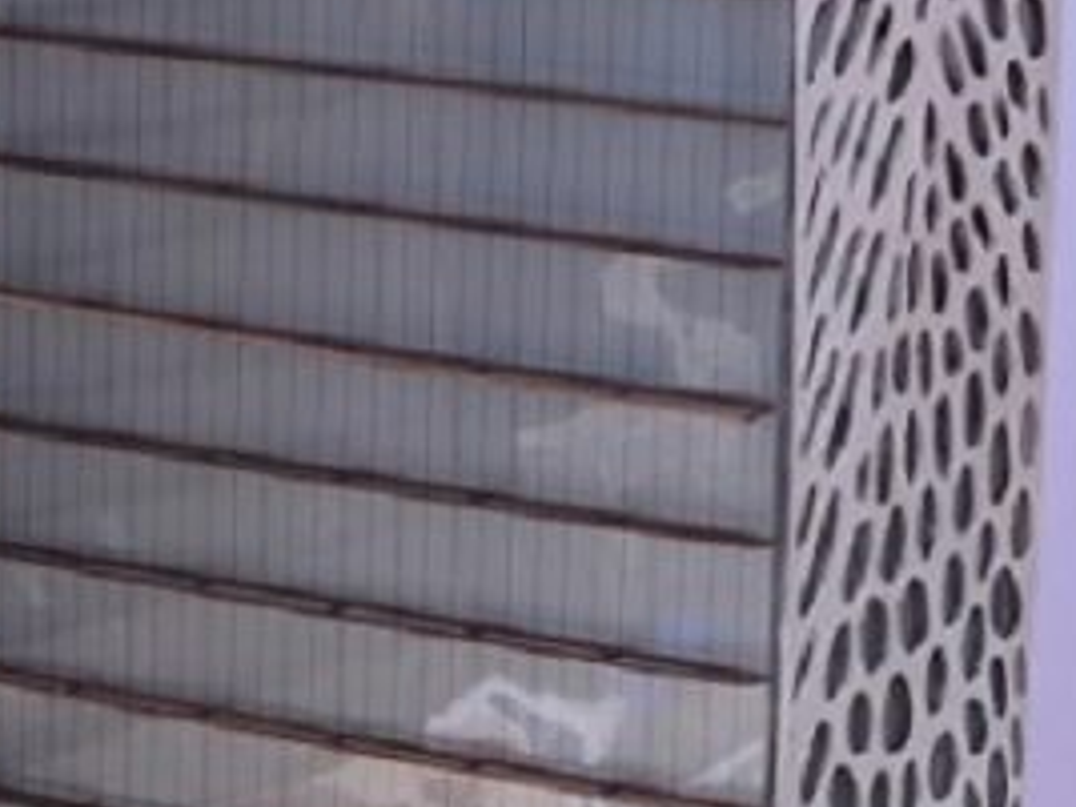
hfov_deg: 9.5
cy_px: 410
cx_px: -52
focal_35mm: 207
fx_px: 6434
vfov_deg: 7.2
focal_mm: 50
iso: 110
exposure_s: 1/250
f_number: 8
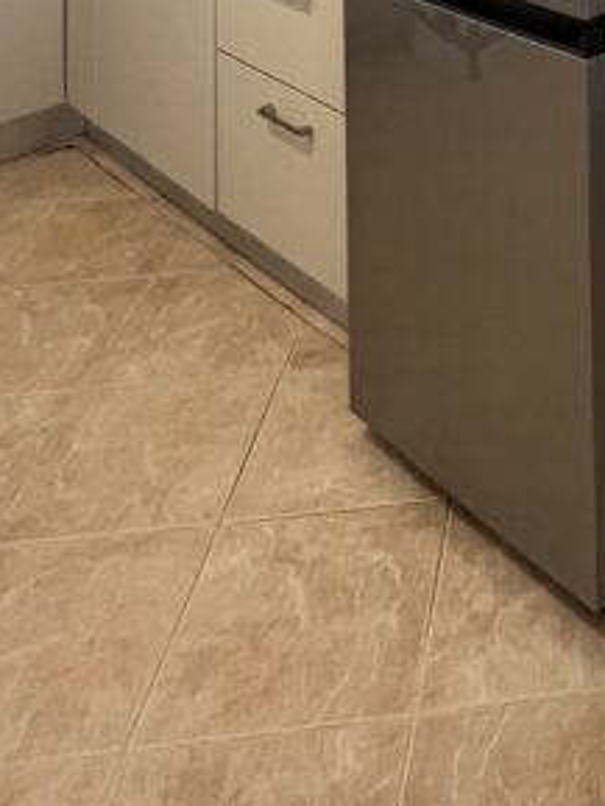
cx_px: 728
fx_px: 1071
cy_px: -429
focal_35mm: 46
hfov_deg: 27.7
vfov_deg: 27.2
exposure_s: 1/105
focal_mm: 1.57
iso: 250
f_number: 1.8
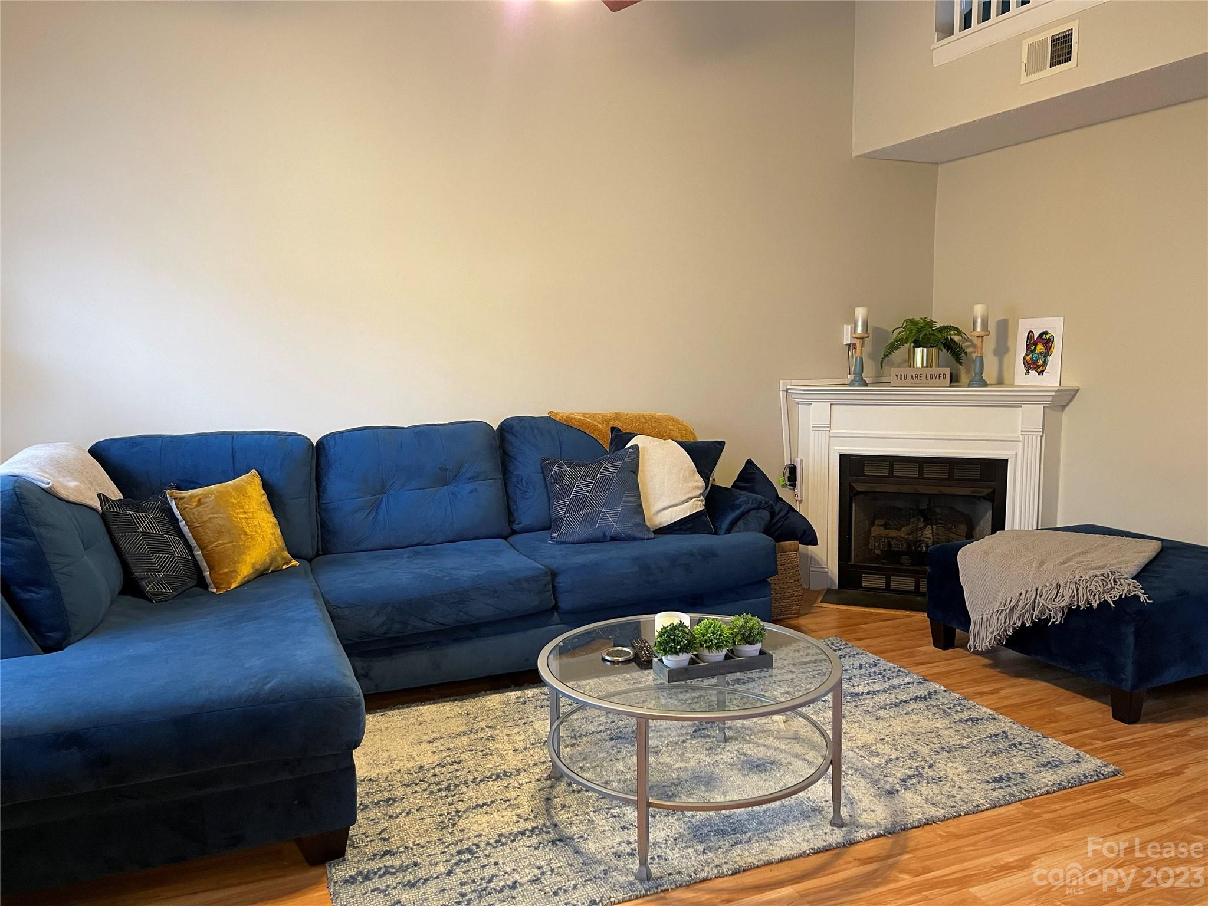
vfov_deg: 53.1
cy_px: 453
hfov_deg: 67.3
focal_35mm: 26
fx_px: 907
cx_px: 604
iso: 250
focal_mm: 5.1
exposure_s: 1/60
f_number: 1.6
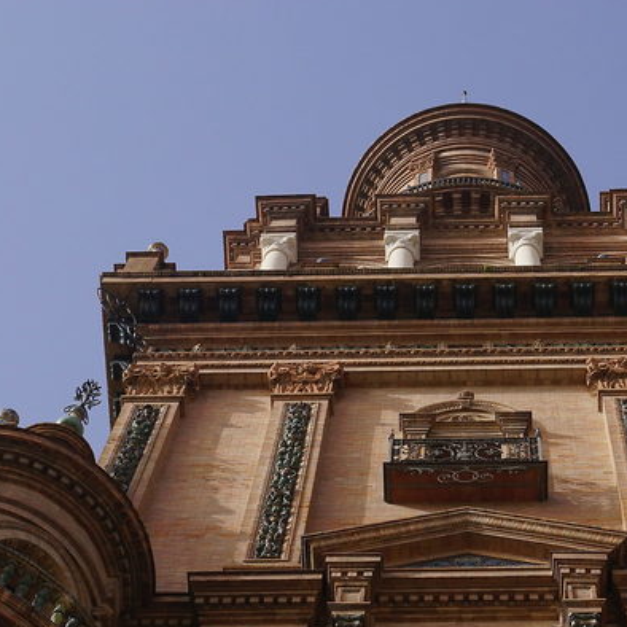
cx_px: 468
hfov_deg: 16.2
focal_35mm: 107
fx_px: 2185
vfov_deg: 16.3
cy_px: 314
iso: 400
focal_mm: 55
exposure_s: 1/1000
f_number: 6.3
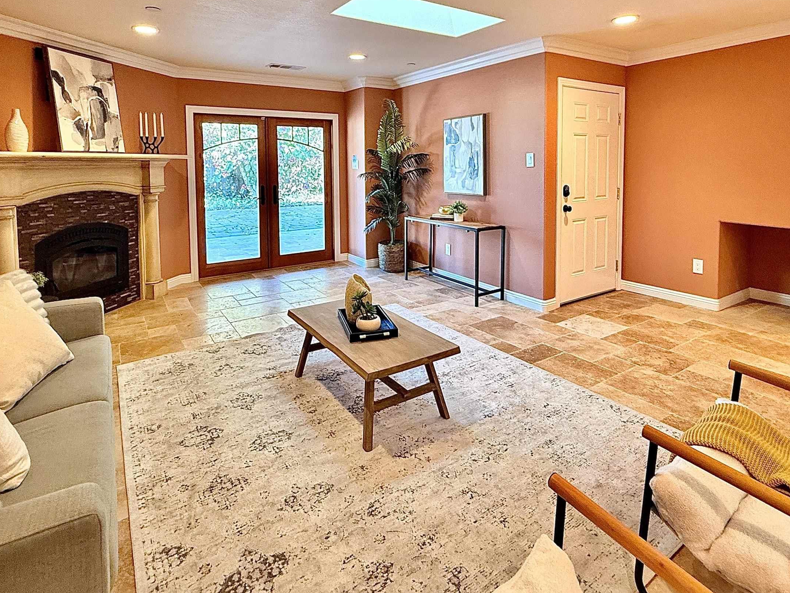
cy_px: 183
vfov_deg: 63.8
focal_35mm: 20
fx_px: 456
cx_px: 403
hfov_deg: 81.7
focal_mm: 2.22
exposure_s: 1/60
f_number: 2.2
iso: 400
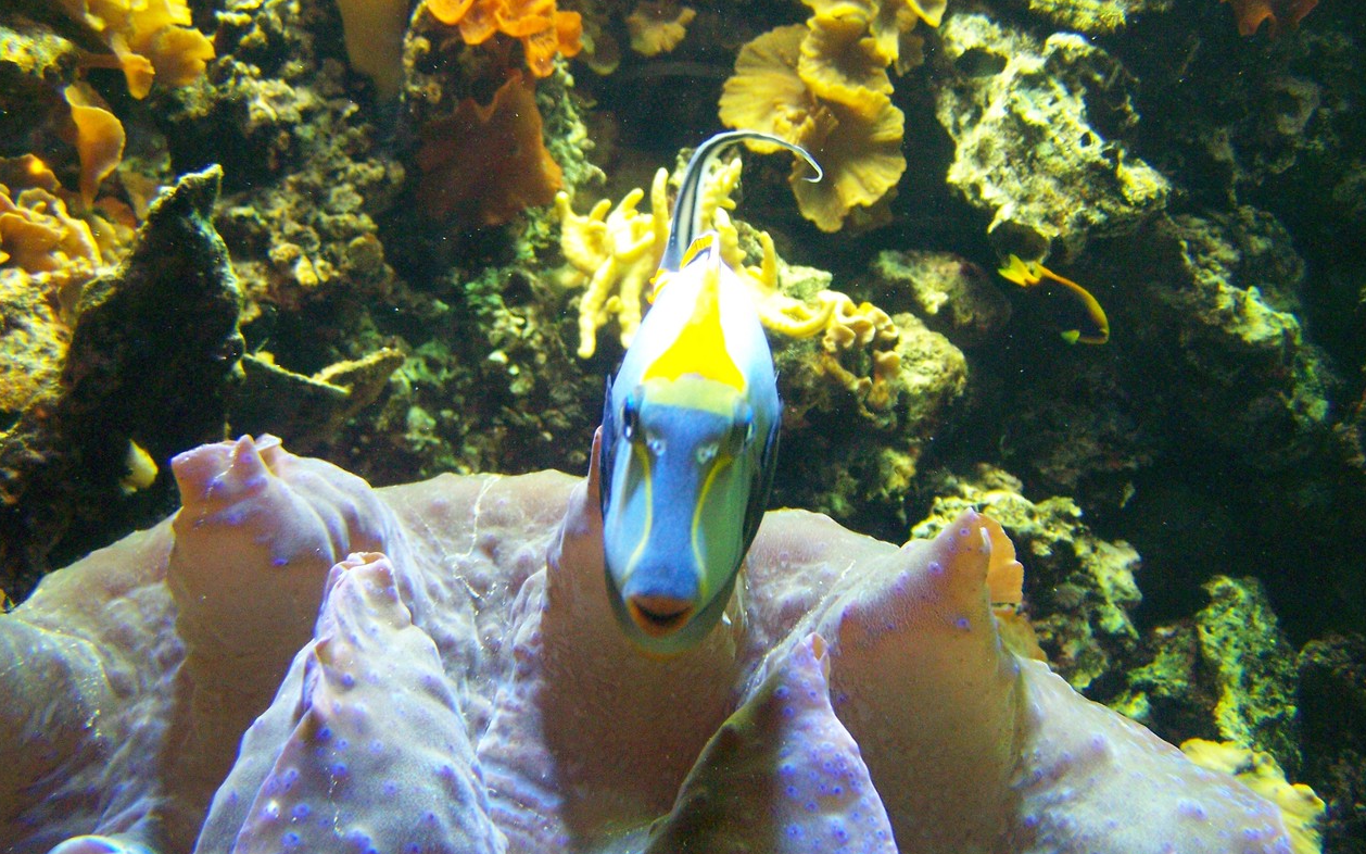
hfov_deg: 48.2
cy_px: 434
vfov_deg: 31.2
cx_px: 674
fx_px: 1526
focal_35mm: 41
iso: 400
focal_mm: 6.3
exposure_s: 1/100
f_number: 2.8
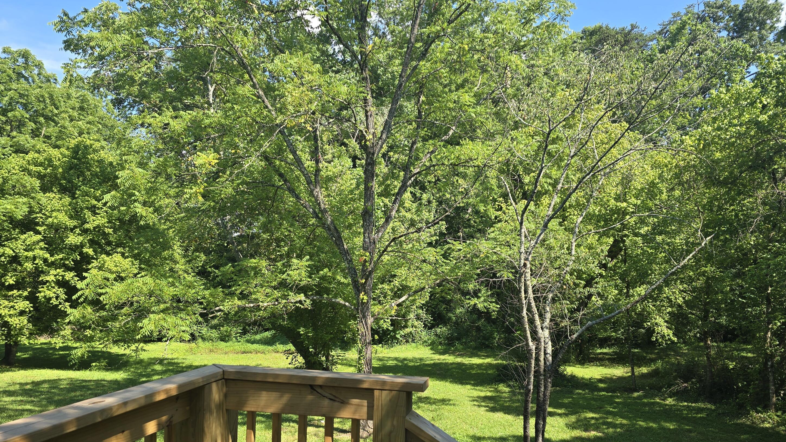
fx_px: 542
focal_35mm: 26
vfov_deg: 43.8
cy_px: 294
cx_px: 403
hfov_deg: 71.9
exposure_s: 1/230
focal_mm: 6.3
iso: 12
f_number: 1.7
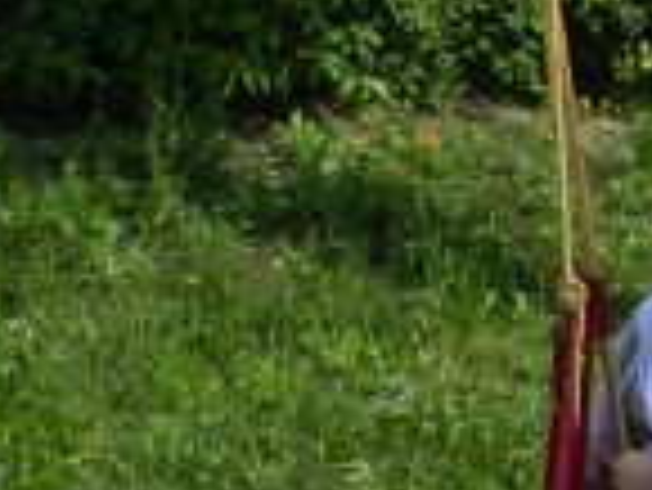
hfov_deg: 8.6
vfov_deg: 7.1
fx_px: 3940
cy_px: 229
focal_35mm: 209
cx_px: 1592
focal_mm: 6.7
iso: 160
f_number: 4.5
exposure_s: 1/800
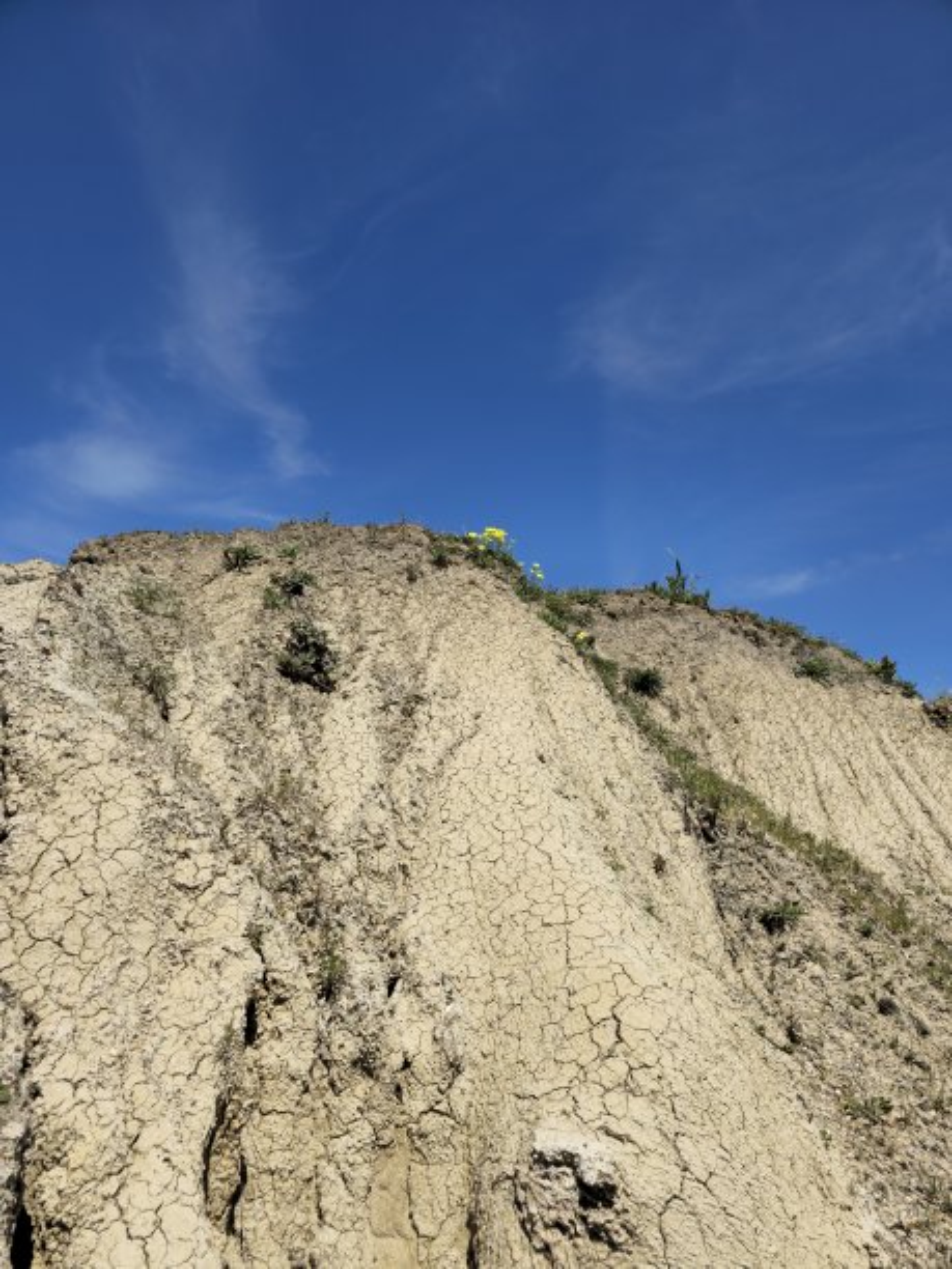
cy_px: 634
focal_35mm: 23
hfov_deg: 58.9
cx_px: 476
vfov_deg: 73.9
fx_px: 843
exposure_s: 1/1027
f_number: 1.7
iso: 10
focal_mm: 6.3
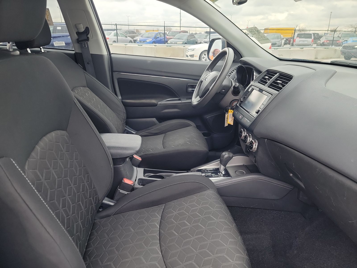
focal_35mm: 24
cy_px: 134
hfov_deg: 71.6
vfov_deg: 56.8
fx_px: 248
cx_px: 178
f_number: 1.8
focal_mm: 6.7
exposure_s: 1/59
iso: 104
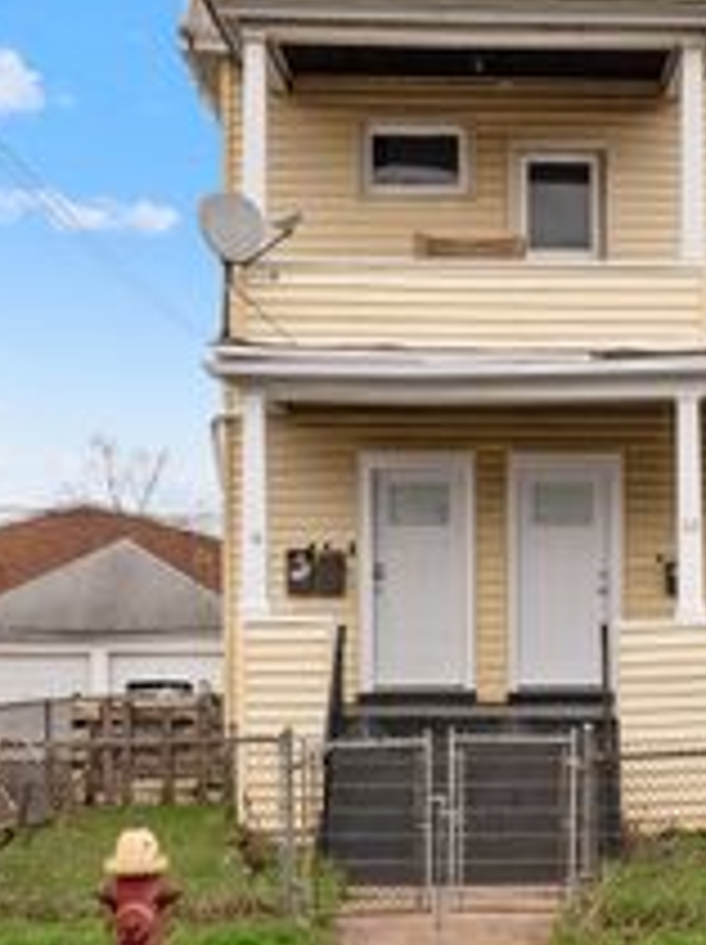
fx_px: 1935
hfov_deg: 20.2
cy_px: 259
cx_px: 666
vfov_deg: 27.1
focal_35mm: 71
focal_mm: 31
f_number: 10
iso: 640
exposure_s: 1/80
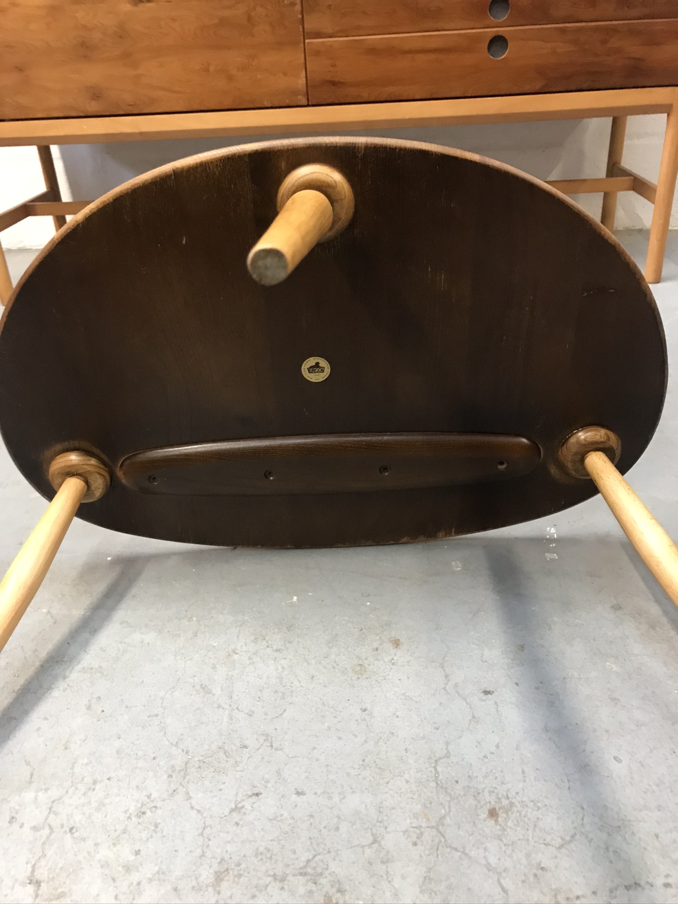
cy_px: 452
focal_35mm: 28
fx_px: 731
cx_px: 339
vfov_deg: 63.4
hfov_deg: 49.7
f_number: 1.8
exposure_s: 1/13
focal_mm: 3.99
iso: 100
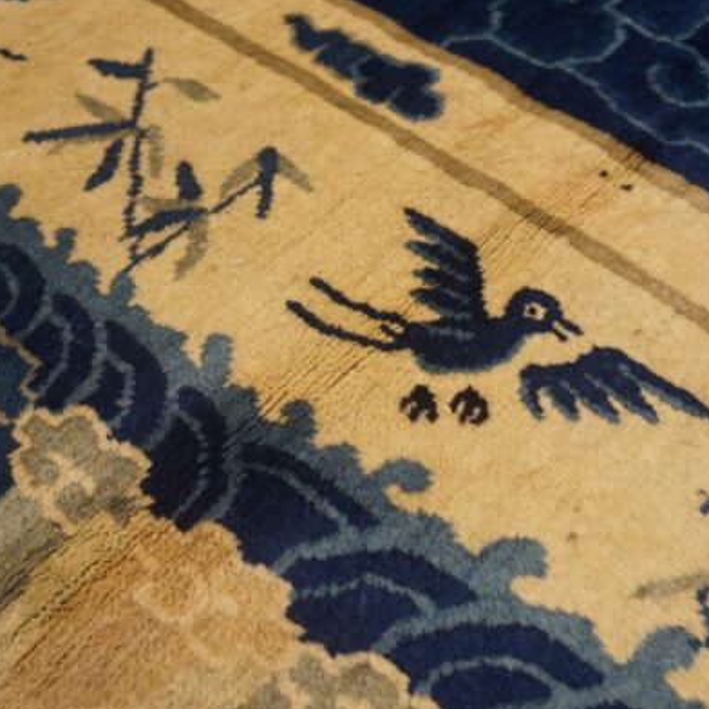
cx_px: 389
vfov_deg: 42.8
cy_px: 357
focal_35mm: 39
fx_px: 904
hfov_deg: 42.8
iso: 800
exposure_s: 1/60
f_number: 4
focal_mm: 20
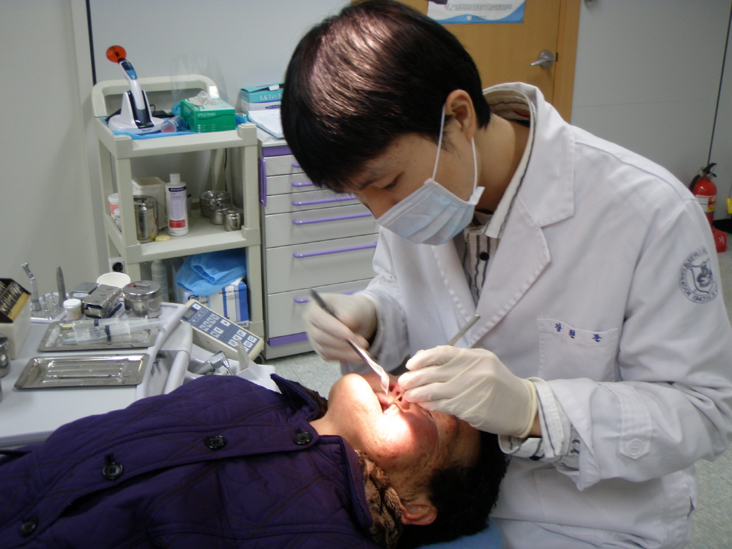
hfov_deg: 49.0
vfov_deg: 37.7
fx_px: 804
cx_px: 366
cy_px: 274
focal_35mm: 38
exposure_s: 1/10
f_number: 3.5
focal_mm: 6.7
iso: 100
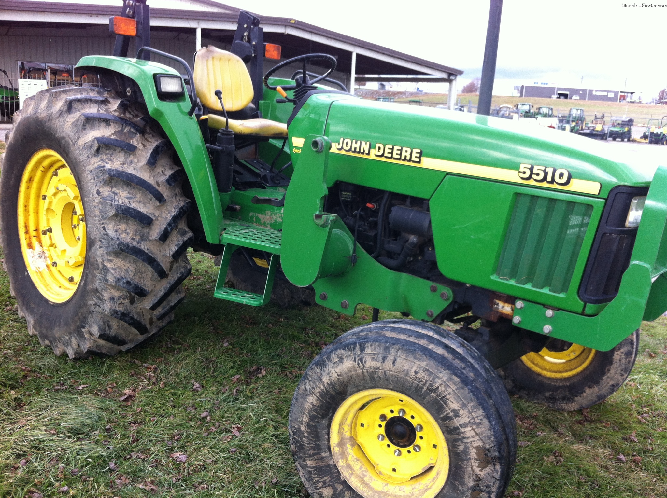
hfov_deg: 52.7
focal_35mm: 35
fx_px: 673
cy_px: 249
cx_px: 334
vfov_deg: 40.6
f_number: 2.8
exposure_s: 1/182
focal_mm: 3.85
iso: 80
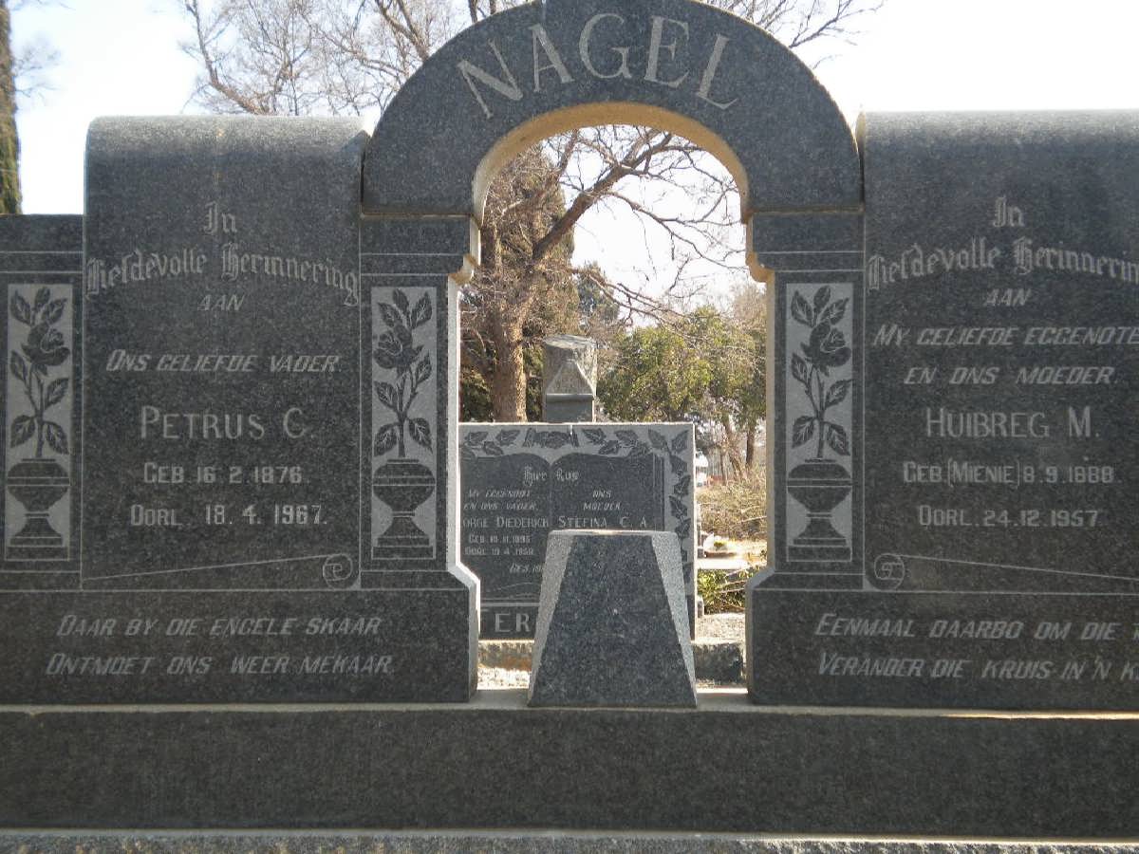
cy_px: 427
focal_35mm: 52
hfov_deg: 36.8
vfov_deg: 28.0
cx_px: 570
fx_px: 1711
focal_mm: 9.3
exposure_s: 1/498
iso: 154
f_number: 3.9
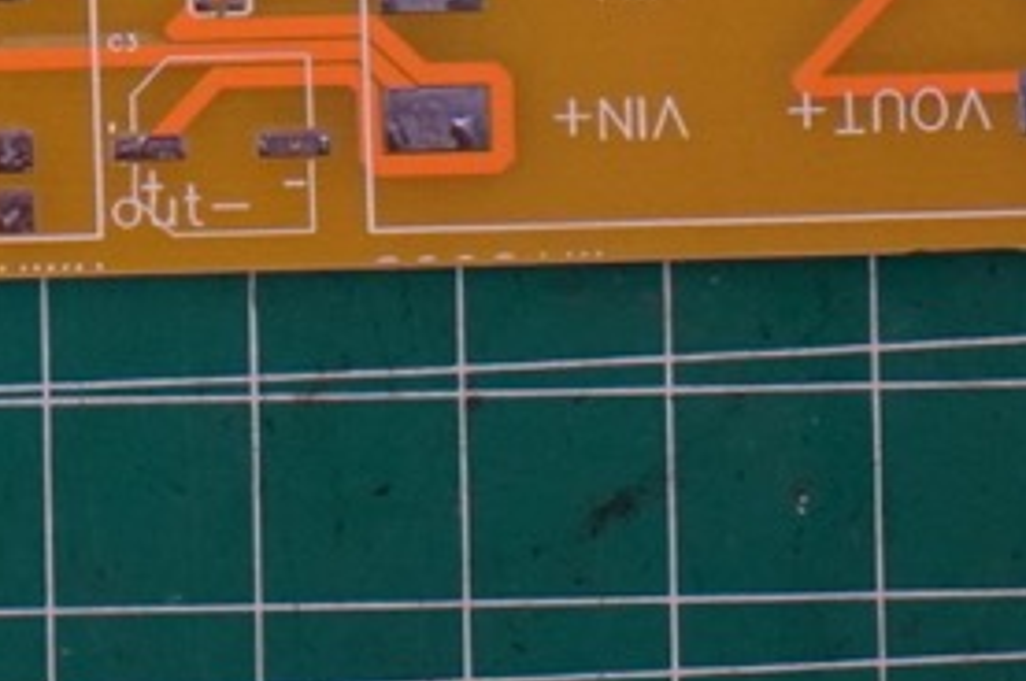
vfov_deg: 3.9
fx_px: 9878
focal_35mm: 347
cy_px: -675
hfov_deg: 5.9
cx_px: -678
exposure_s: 1/80
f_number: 5.6
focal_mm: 50
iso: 1600
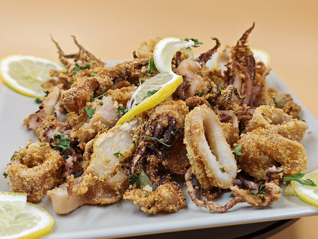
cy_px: 120
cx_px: 159
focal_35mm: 46
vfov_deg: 31.5
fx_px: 423
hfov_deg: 41.2
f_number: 1.6
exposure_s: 1/200
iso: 64
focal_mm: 6.55
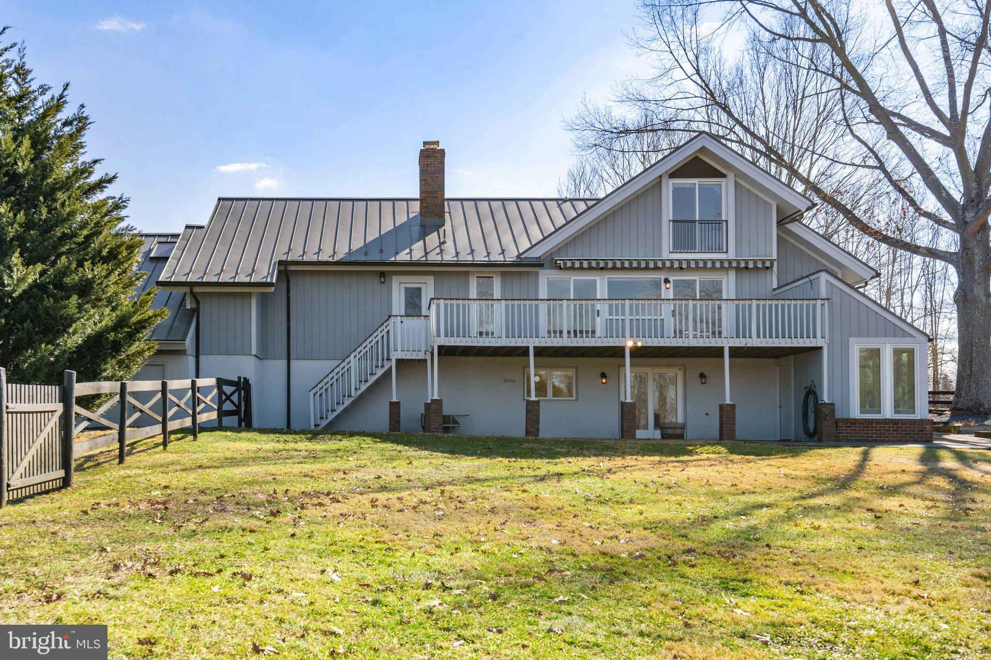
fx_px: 881
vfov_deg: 41.1
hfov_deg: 58.7
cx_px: 496
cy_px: 330
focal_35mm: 32
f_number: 11
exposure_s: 1/200
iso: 200
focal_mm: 32
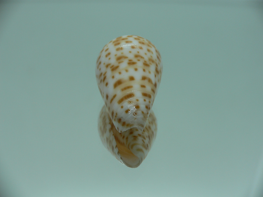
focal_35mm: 35
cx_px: 132
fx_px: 266
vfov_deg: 40.7
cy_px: 98
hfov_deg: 52.6
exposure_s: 1/80
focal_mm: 4.6
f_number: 2.8
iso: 80
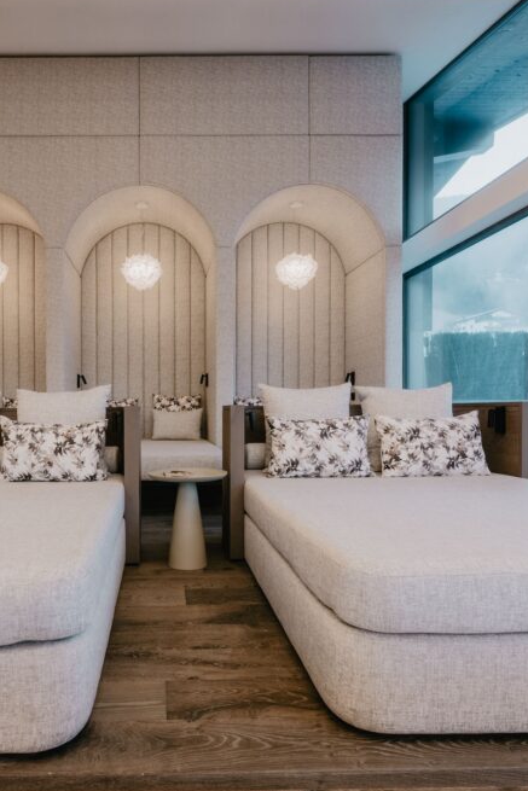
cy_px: 382
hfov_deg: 53.1
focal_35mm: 22
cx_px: 99
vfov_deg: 78.5
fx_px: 484
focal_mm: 14
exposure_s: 1/50
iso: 160
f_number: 11
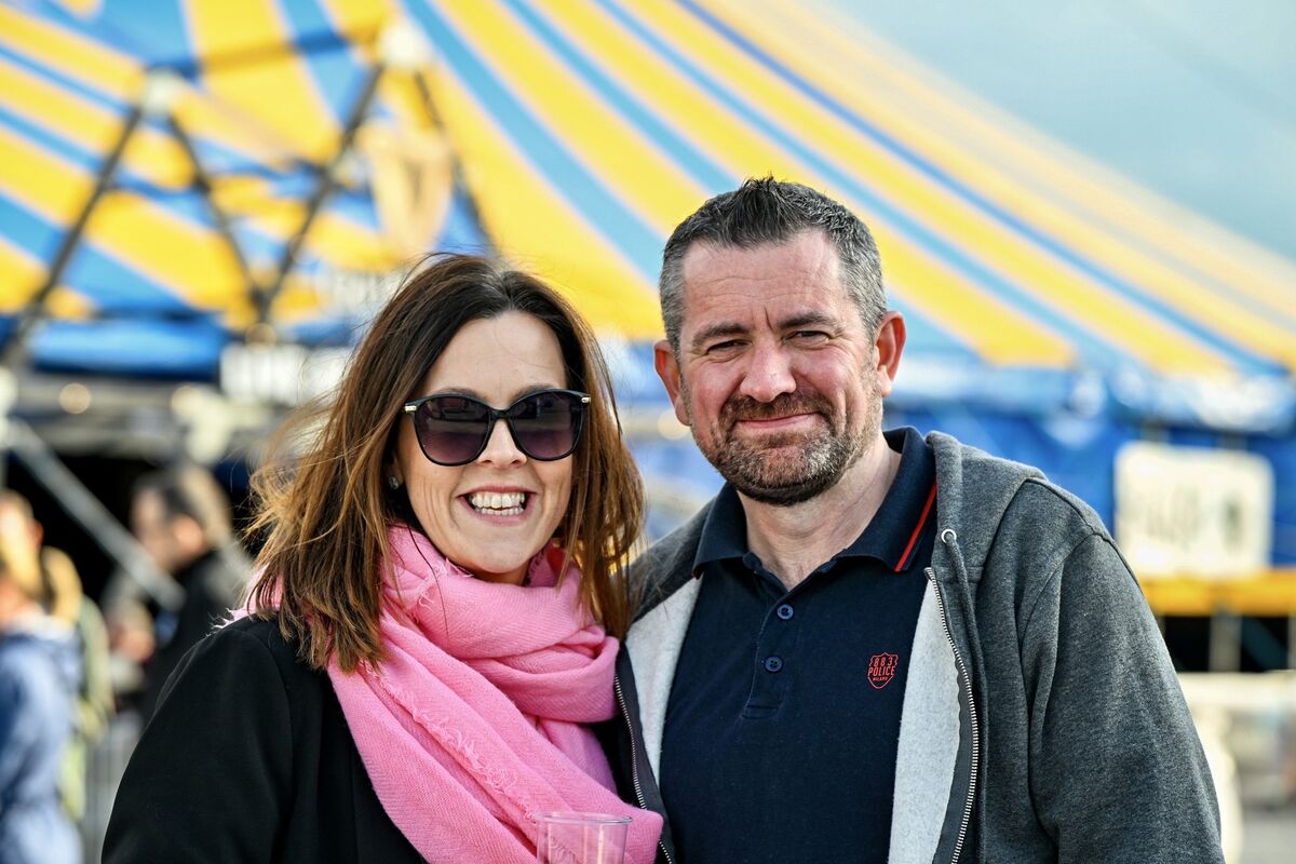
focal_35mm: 100
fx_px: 3600
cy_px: 432
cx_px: 648
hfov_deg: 20.4
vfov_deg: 13.7
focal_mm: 100
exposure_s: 1/320
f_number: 4
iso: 100
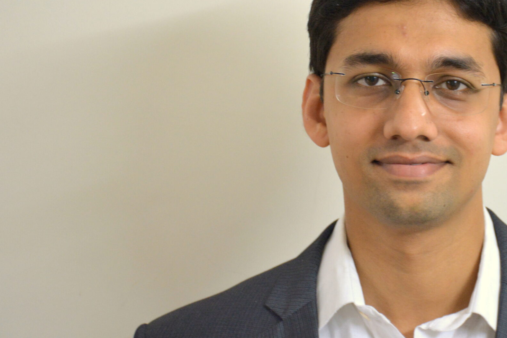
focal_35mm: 151
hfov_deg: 13.5
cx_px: 400
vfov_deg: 9.1
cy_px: 111
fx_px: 2126
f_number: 5
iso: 800
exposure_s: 1/15
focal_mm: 62
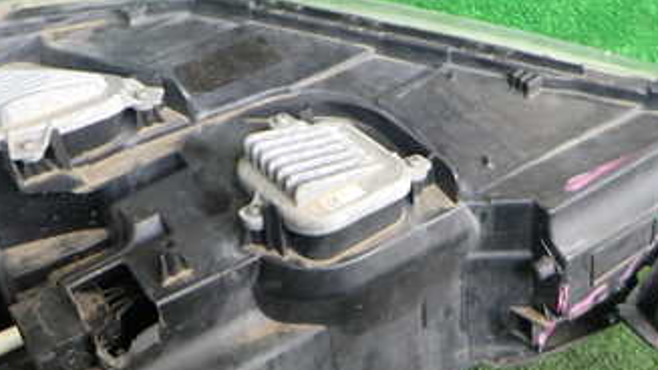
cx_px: 322
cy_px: 177
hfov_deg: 41.3
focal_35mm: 50
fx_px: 872
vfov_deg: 24.0
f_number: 2
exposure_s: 1/60
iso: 200
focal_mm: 4.5
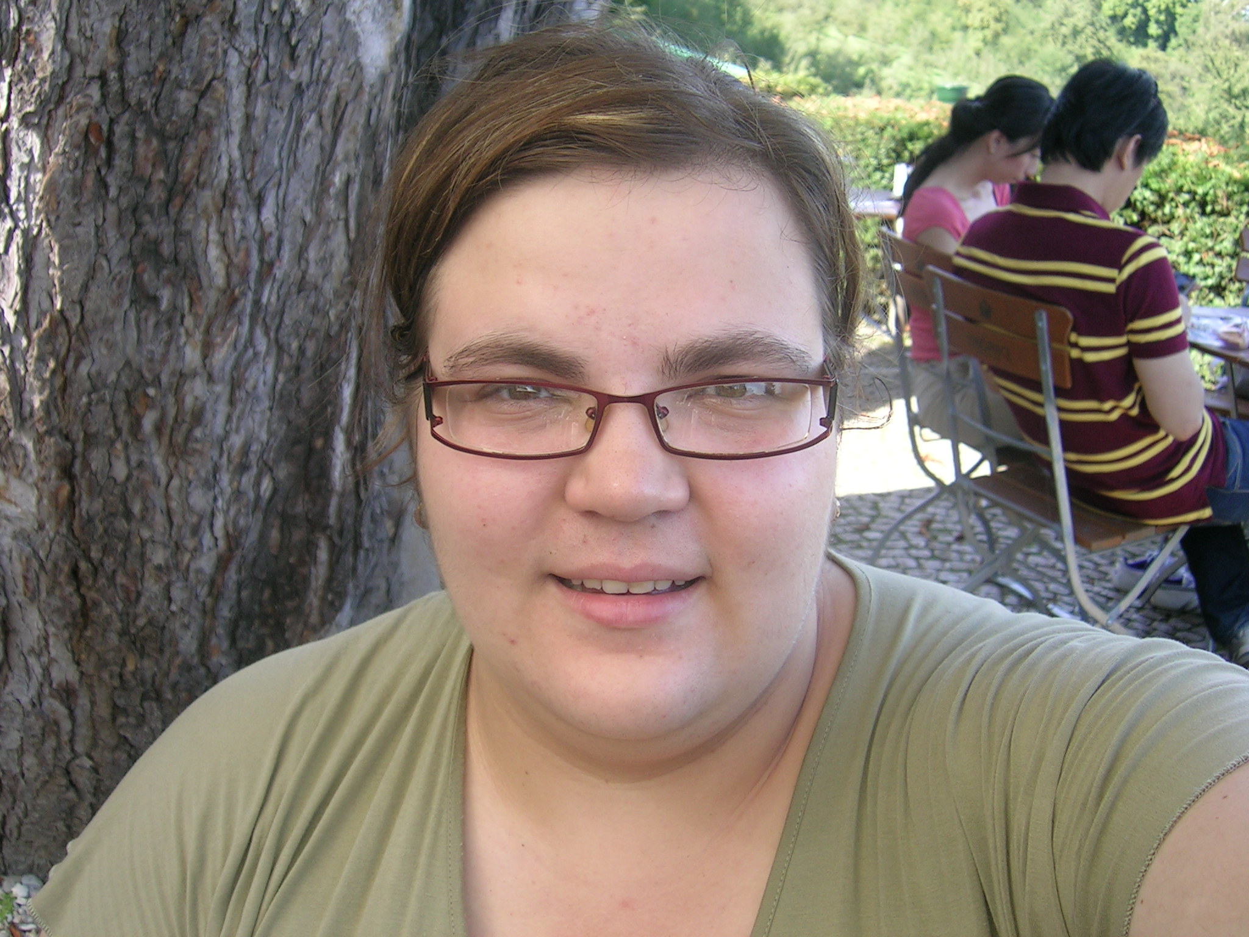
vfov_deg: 36.0
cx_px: 624
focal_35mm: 40
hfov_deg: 46.8
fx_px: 1443
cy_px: 468
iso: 50
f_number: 2.9
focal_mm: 6.1
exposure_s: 1/113
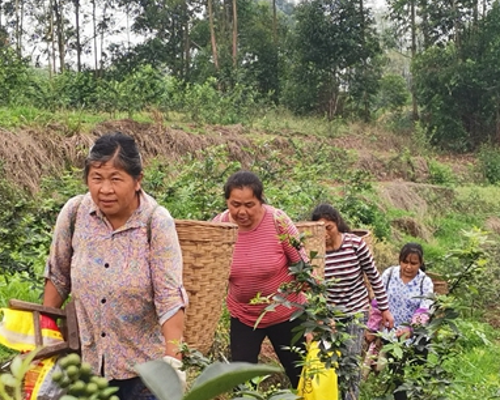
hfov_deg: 22.5
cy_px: 242
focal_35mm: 85
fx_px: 1258
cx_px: 230
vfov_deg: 18.1
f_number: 1.8
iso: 50
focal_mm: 4.75
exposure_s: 1/226
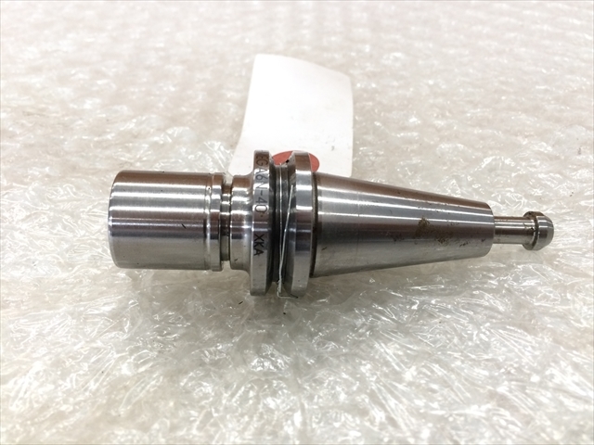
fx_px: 498
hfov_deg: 61.7
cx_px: 297
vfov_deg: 48.2
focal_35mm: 29
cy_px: 222
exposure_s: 1/30
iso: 50
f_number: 2.2
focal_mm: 4.15
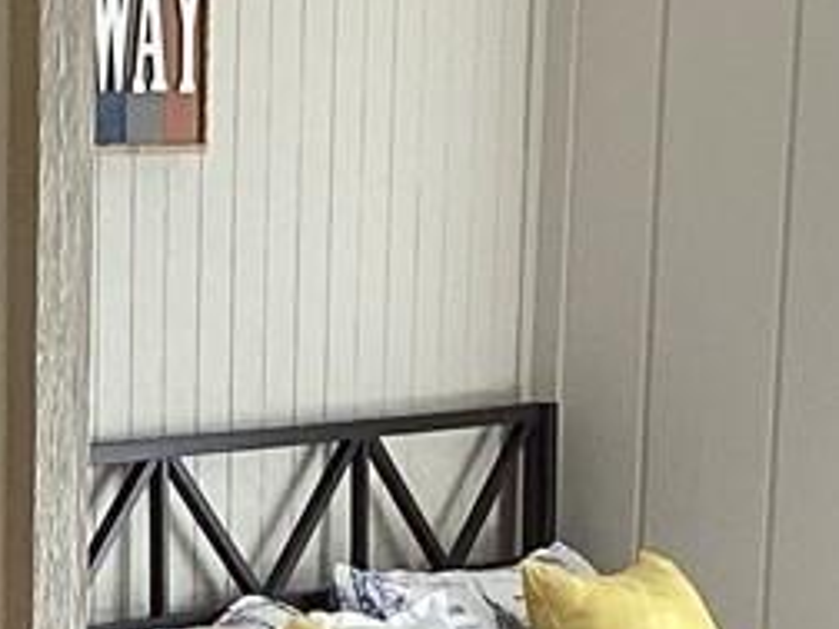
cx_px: -20
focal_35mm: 197
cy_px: 1341
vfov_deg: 7.2
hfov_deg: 10.0
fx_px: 4775
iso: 100
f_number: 2.4
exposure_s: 1/60
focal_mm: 3.3
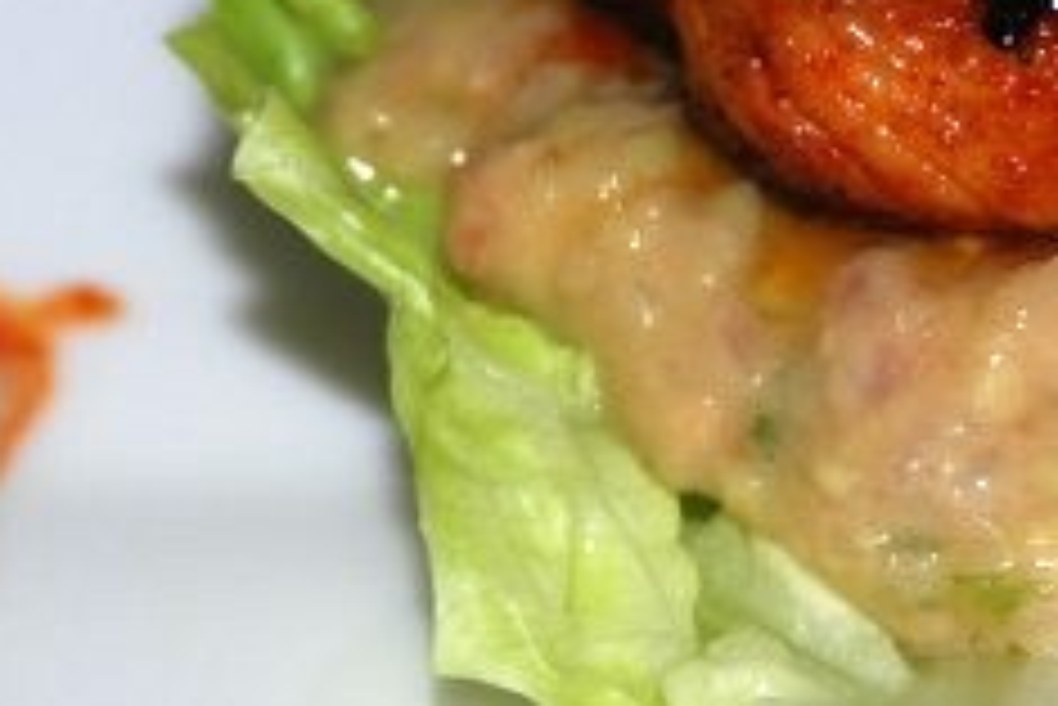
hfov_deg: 5.0
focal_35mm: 409
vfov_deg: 3.4
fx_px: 12027
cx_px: 486
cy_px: 283
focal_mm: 80
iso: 160
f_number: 5.6
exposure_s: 1/60
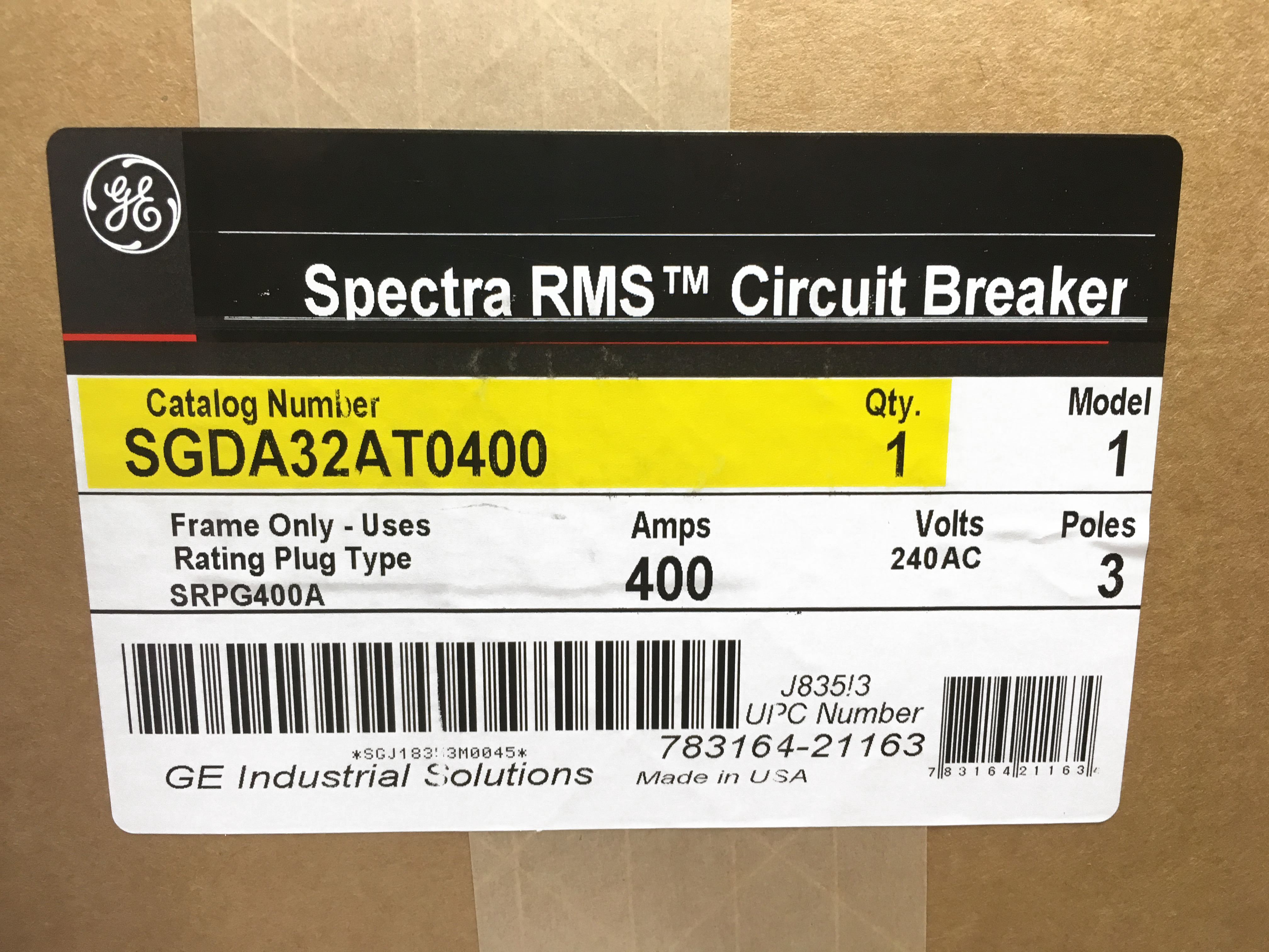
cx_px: 634
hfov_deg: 61.7
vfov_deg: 48.2
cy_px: 476
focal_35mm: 29
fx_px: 1063
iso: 32
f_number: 2.2
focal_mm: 4.15
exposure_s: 1/30
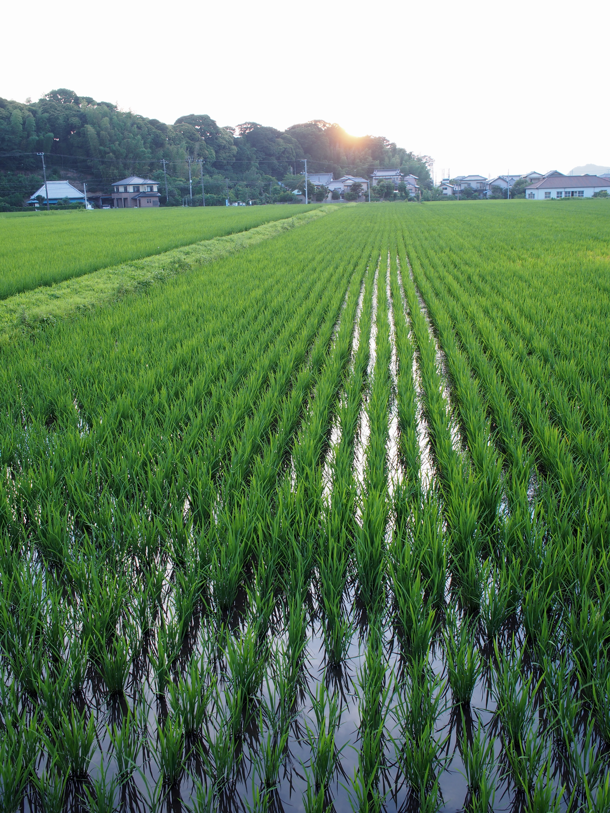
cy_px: 406
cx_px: 305
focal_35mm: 34
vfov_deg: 54.0
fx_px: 799
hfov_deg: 41.8
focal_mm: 17
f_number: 5.6
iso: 200
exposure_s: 1/20
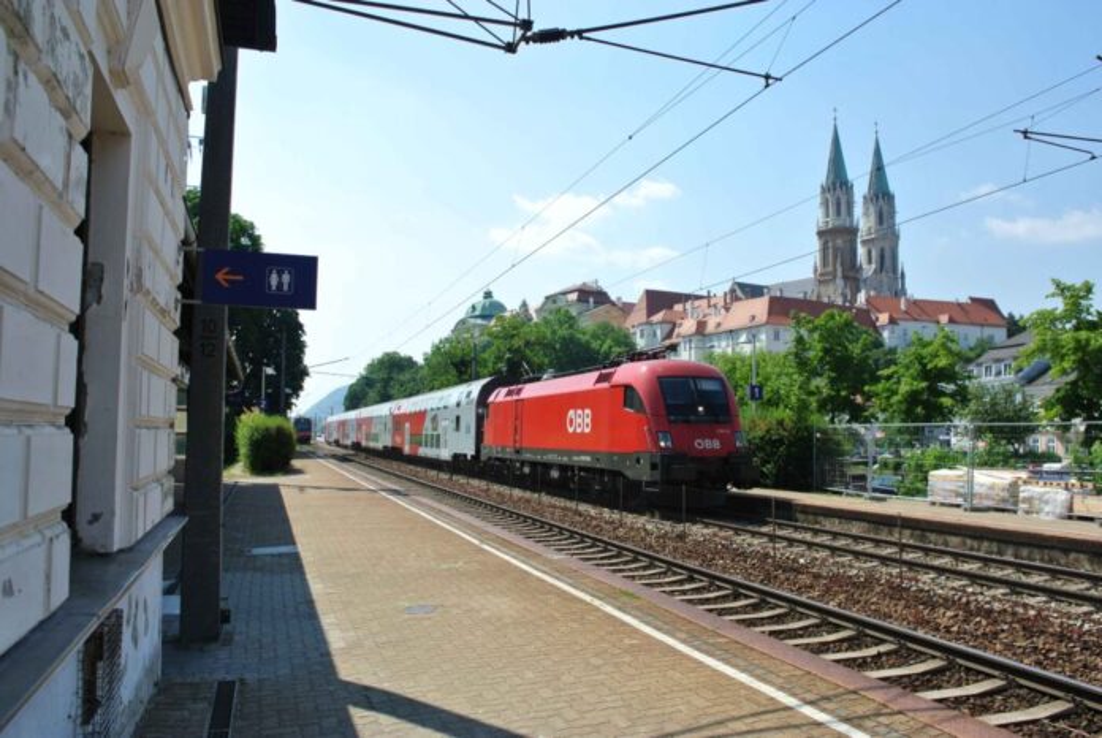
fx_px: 828
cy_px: 369
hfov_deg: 67.3
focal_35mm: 27
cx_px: 551
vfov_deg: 48.1
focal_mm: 10
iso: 100
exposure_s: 1/800
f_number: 5
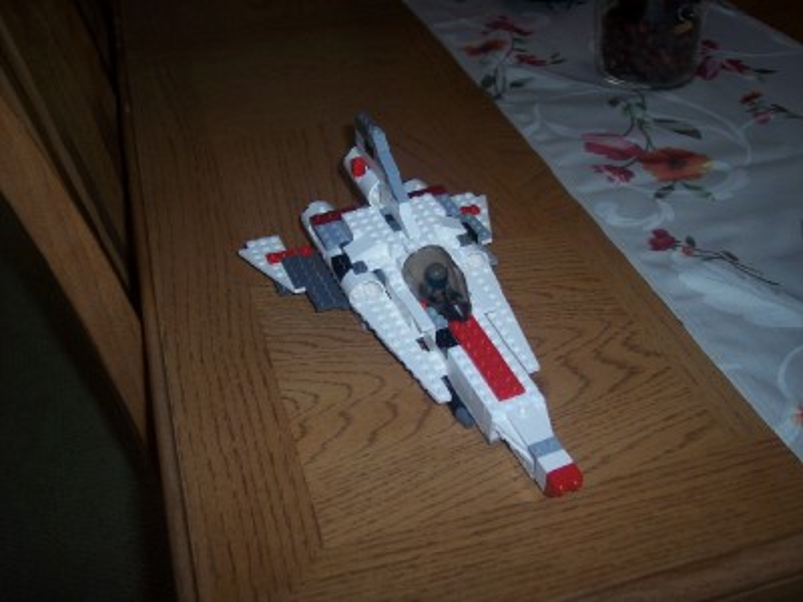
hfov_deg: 47.9
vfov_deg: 36.8
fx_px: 905
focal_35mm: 39
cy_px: 301
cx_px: 402
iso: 100
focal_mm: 8
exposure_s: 1/60
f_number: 2.8
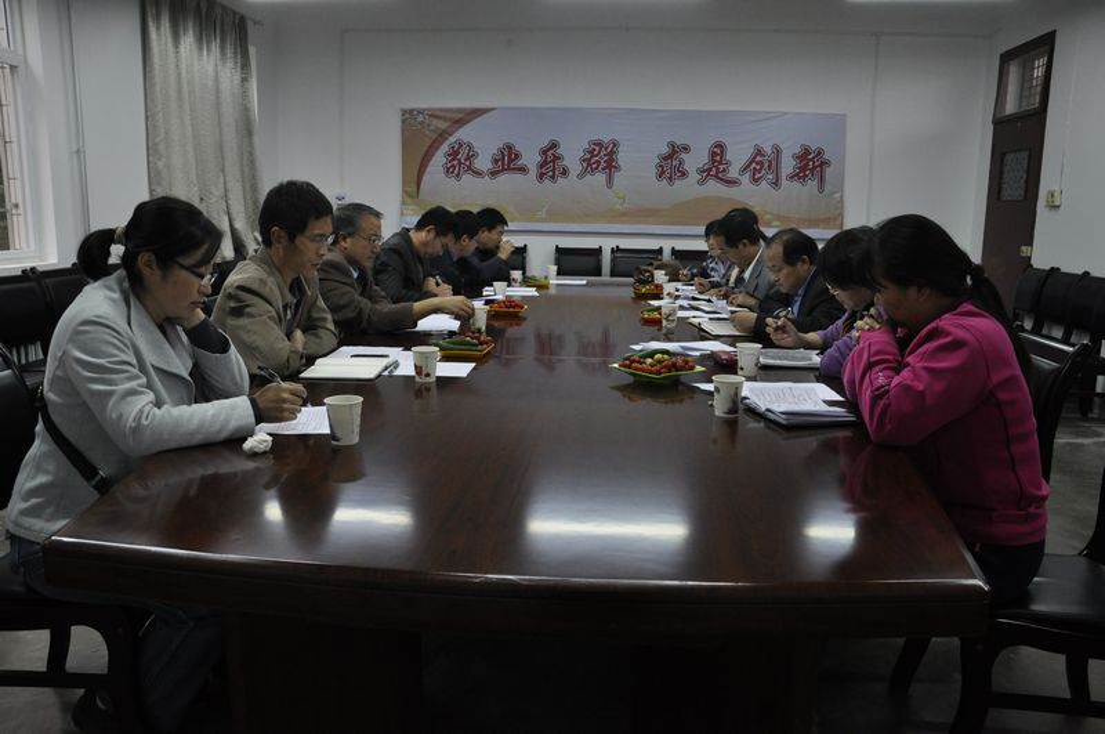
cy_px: 367
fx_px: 828
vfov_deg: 47.8
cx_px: 552
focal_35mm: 27
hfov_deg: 67.5
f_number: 5.6
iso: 1000
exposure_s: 1/90
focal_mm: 18
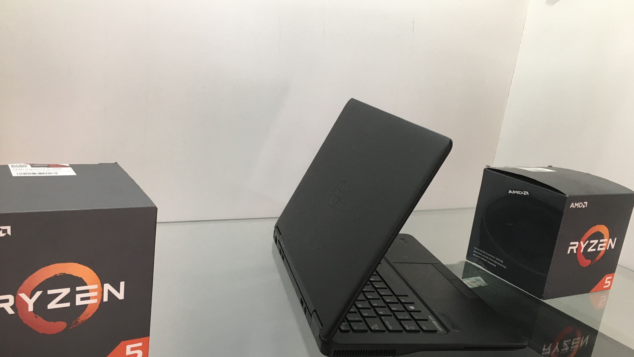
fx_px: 538
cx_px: 316
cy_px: 197
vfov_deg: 36.6
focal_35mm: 32
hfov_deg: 61.0
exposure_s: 1/33
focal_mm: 4.15
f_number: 2.2
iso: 50
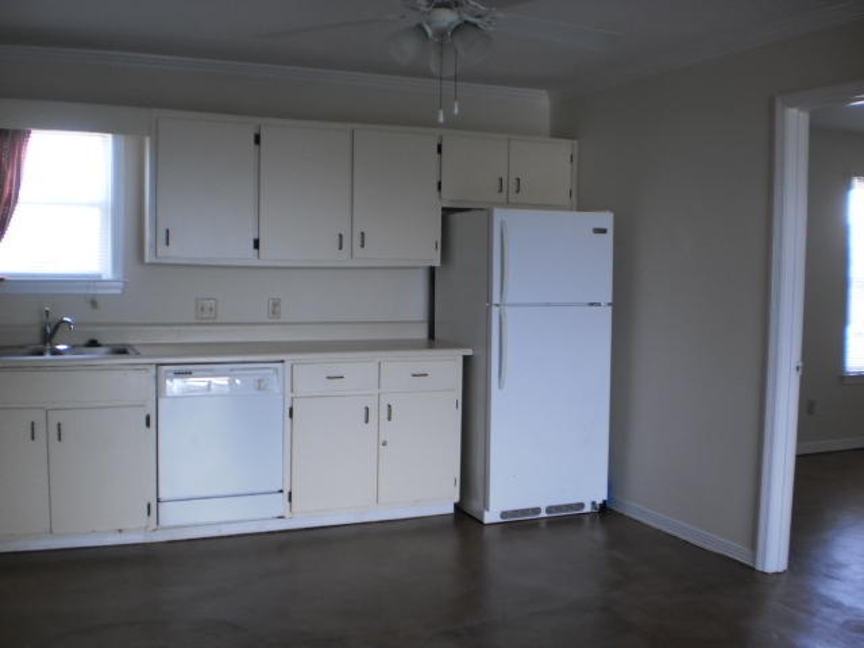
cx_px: 432
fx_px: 899
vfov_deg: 39.7
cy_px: 324
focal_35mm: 36
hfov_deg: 51.4
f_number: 3.1
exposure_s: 1/30
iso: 125
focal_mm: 6.3
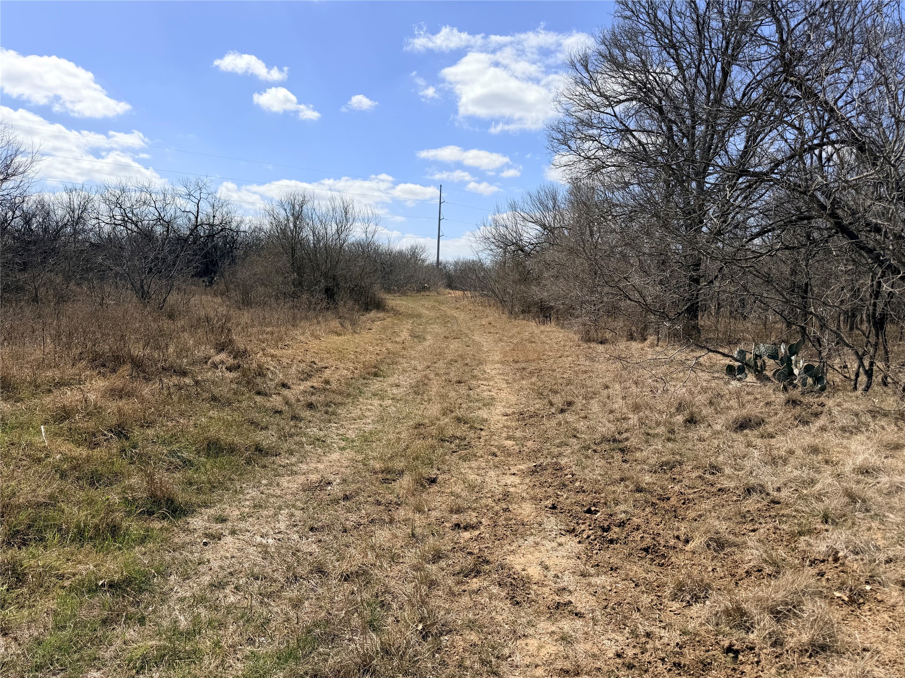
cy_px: 339
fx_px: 627
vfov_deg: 56.8
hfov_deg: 71.6
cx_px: 452
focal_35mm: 24
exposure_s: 1/7353
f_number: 1.78
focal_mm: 6.76
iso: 80
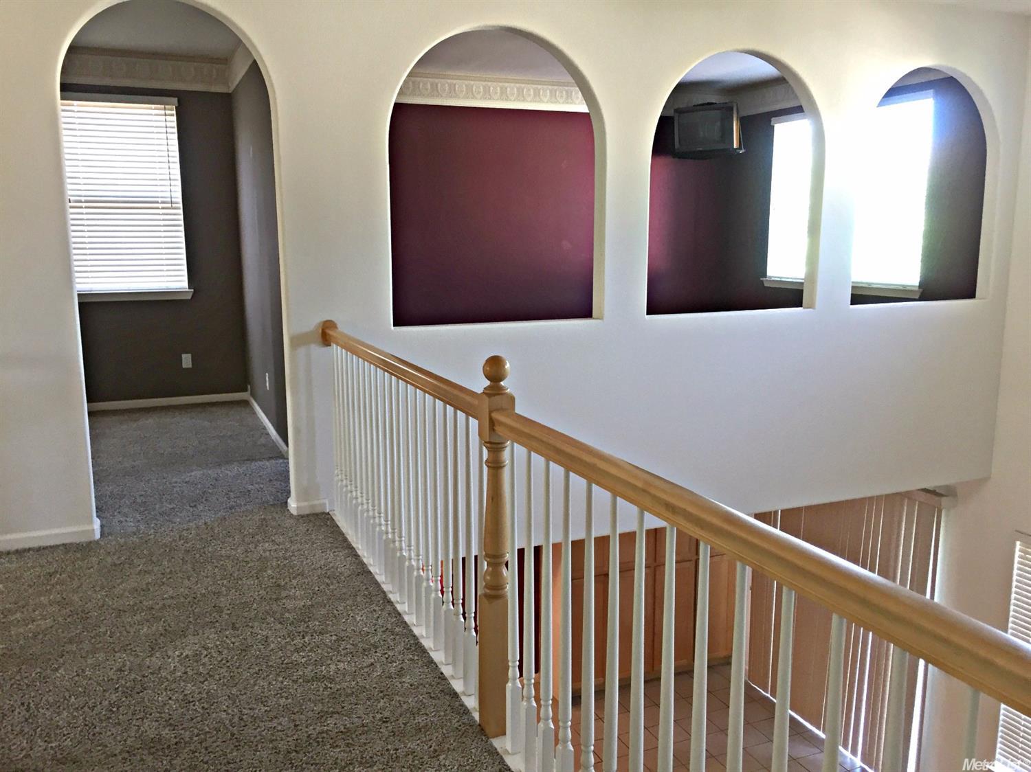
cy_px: 386
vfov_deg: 48.2
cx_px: 516
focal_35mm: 29
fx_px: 863
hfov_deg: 61.7
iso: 64
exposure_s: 1/30
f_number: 2.2
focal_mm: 4.15
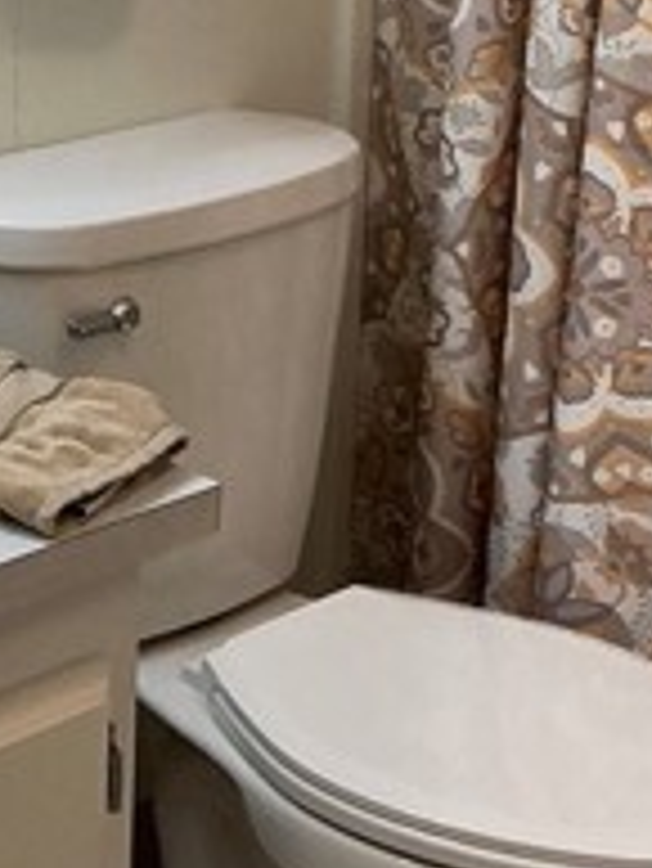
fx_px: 2333
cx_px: -189
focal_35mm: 93
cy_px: -81
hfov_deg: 15.2
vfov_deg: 20.1
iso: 40
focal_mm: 3
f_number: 1.8
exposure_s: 1/120
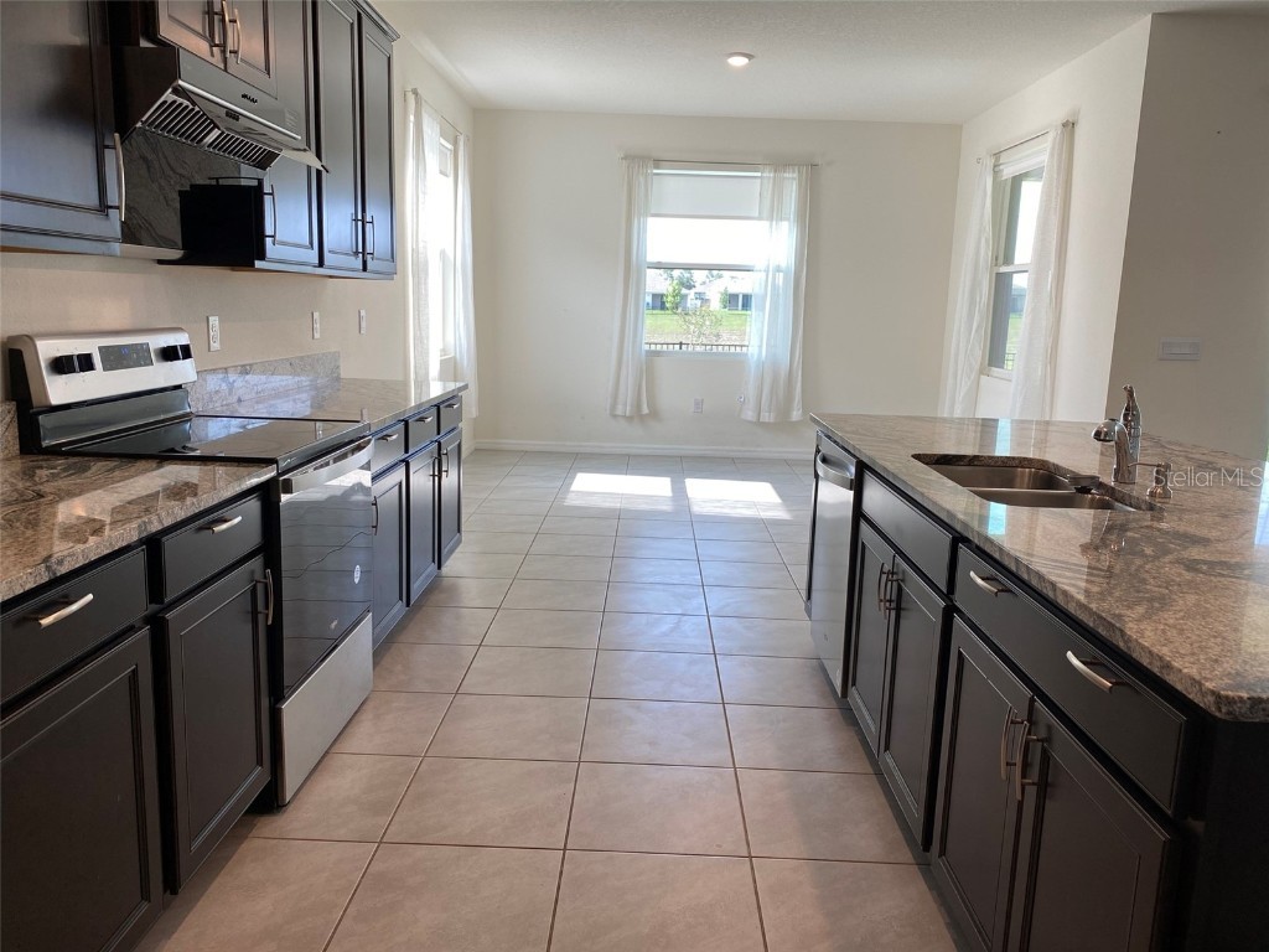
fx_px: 953
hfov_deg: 67.3
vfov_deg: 53.1
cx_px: 634
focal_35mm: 26
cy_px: 476
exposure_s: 1/120
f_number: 1.8
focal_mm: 4.25
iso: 40
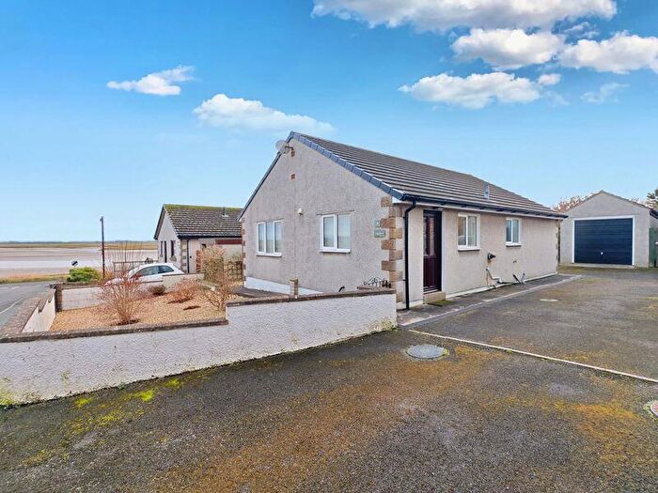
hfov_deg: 102.1
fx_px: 266
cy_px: 246
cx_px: 329
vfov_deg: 85.7
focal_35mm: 14
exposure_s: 1/423
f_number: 1.8
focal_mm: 2.03
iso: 50
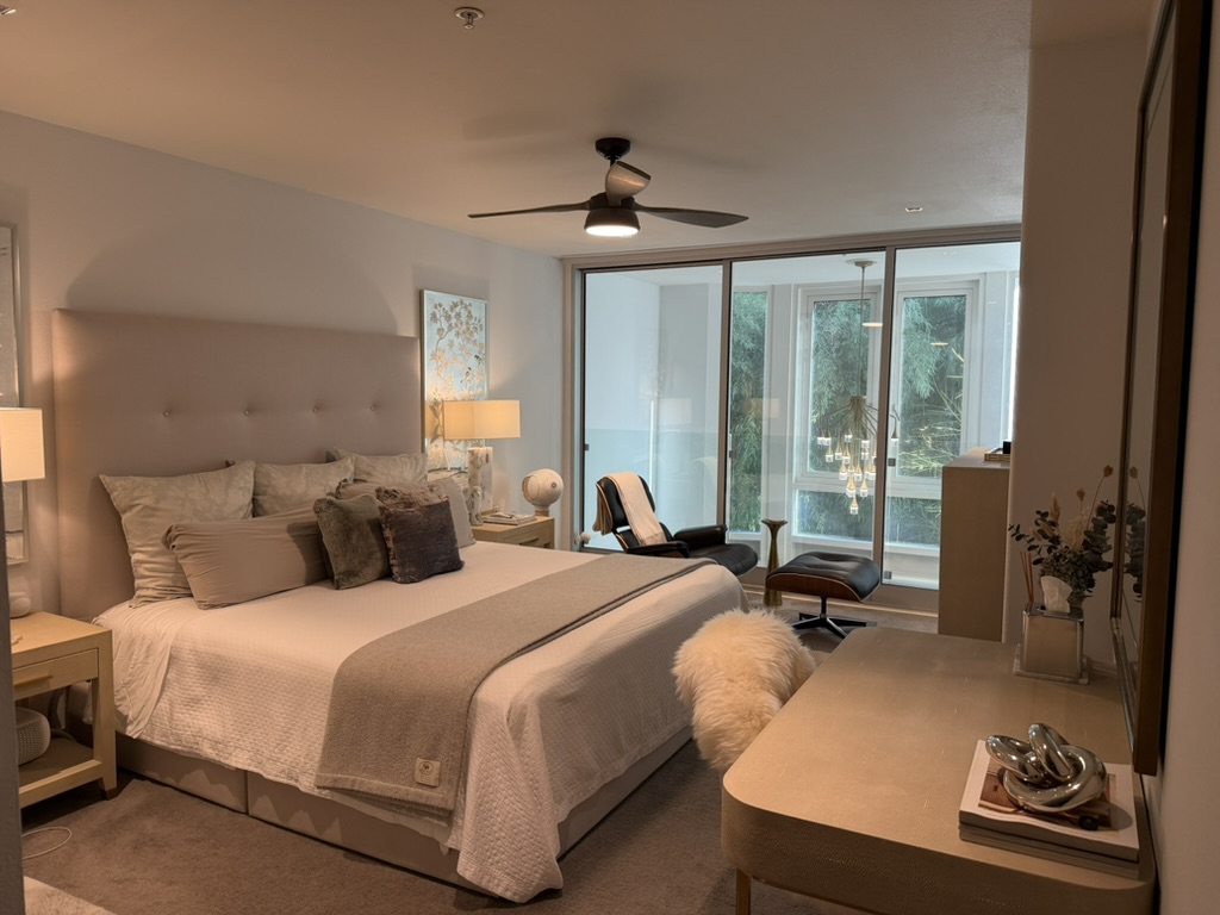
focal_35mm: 24
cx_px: 610
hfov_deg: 71.6
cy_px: 458
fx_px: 846
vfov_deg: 56.8
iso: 160
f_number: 1.78
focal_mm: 6.76
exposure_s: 1/120
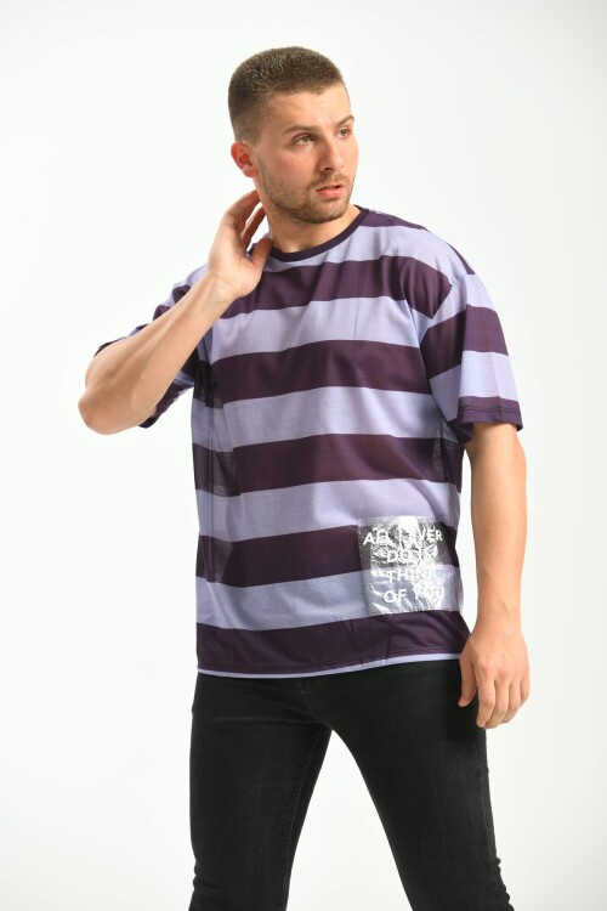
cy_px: 456
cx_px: 304
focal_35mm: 135
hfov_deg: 10.2
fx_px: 3414
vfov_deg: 15.2
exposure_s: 1/160
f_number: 5.6
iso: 100
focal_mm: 135
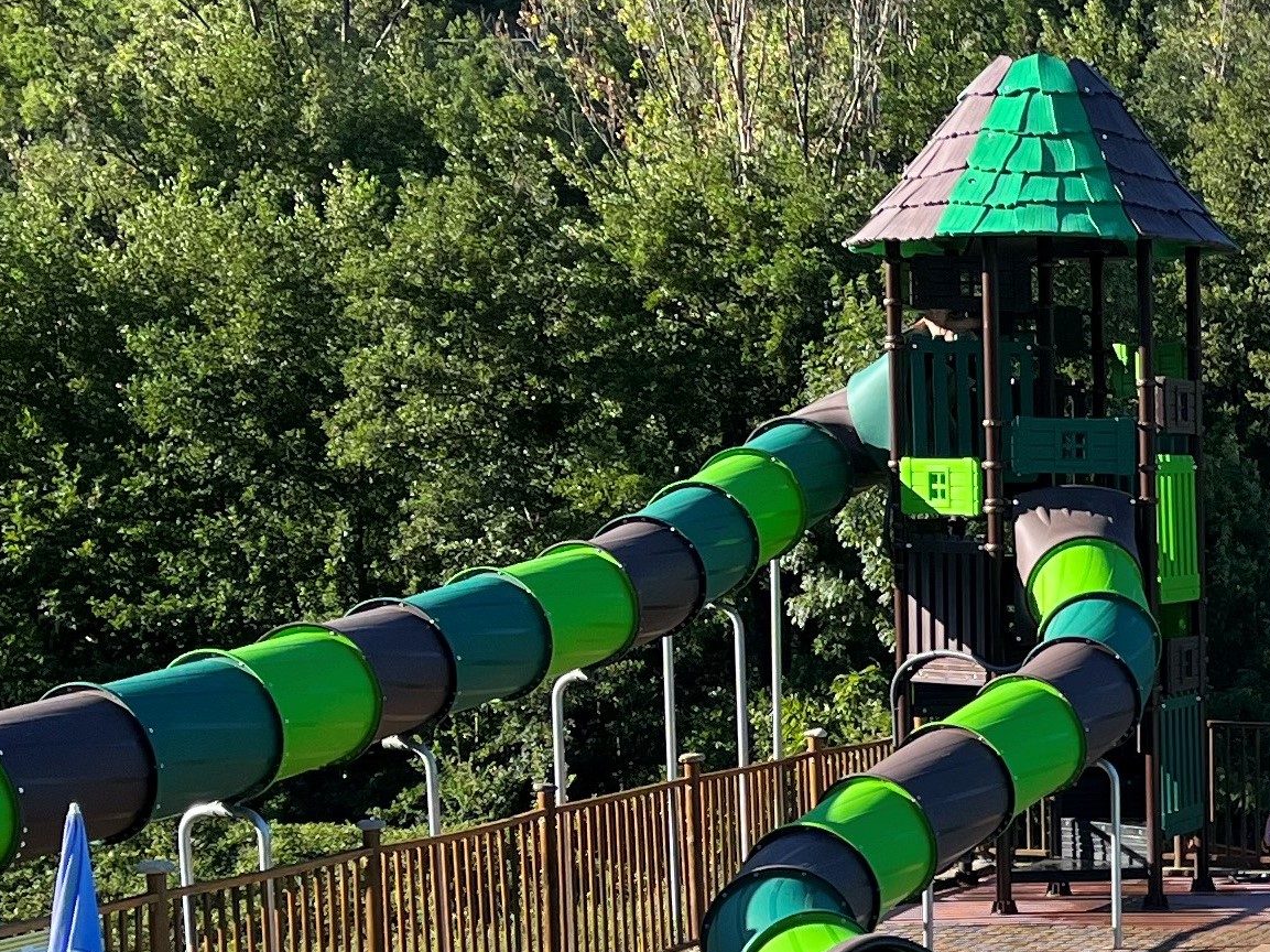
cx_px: 1146
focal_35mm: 78
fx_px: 2861
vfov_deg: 18.8
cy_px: 668
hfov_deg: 24.3
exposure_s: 1/1695
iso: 50
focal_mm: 5.1
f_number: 1.6
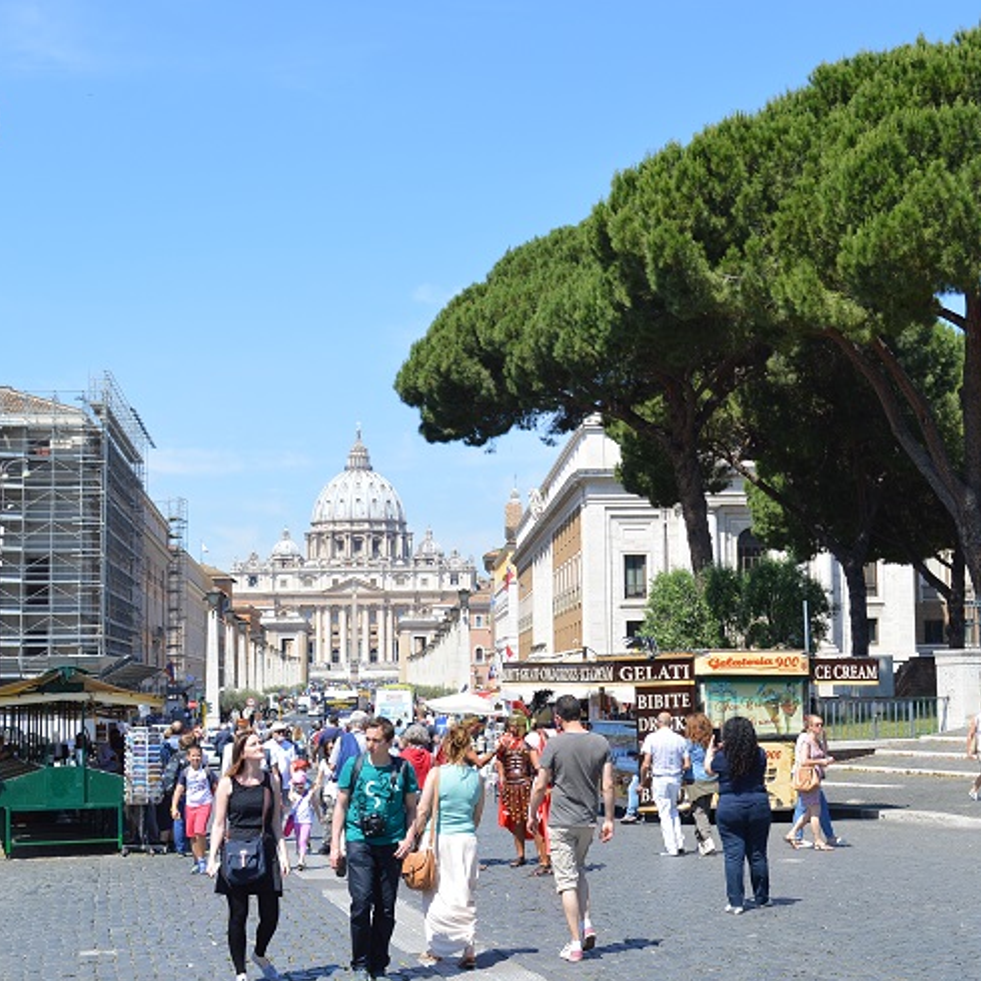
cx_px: 579
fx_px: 1816
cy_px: 493
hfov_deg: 30.2
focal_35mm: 57
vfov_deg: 30.2
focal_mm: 29
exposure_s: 1/200
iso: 100
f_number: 7.1
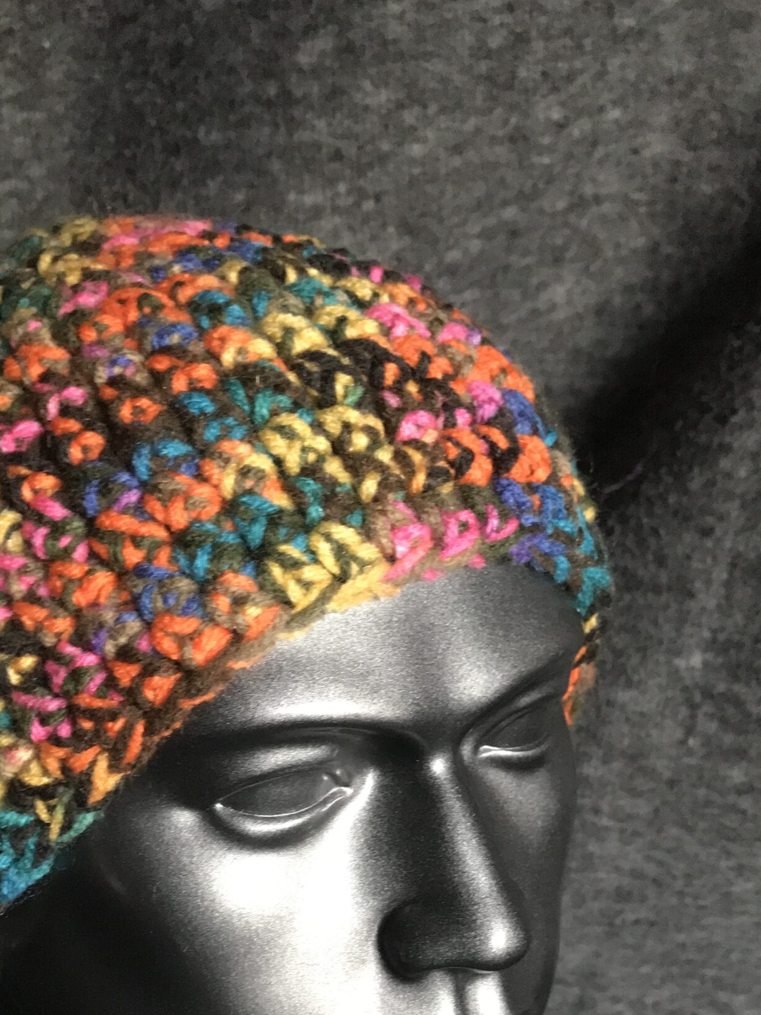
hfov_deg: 32.8
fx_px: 1290
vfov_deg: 41.6
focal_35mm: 44
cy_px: 771
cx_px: 298
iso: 200
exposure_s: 1/15
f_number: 1.8
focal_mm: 3.99
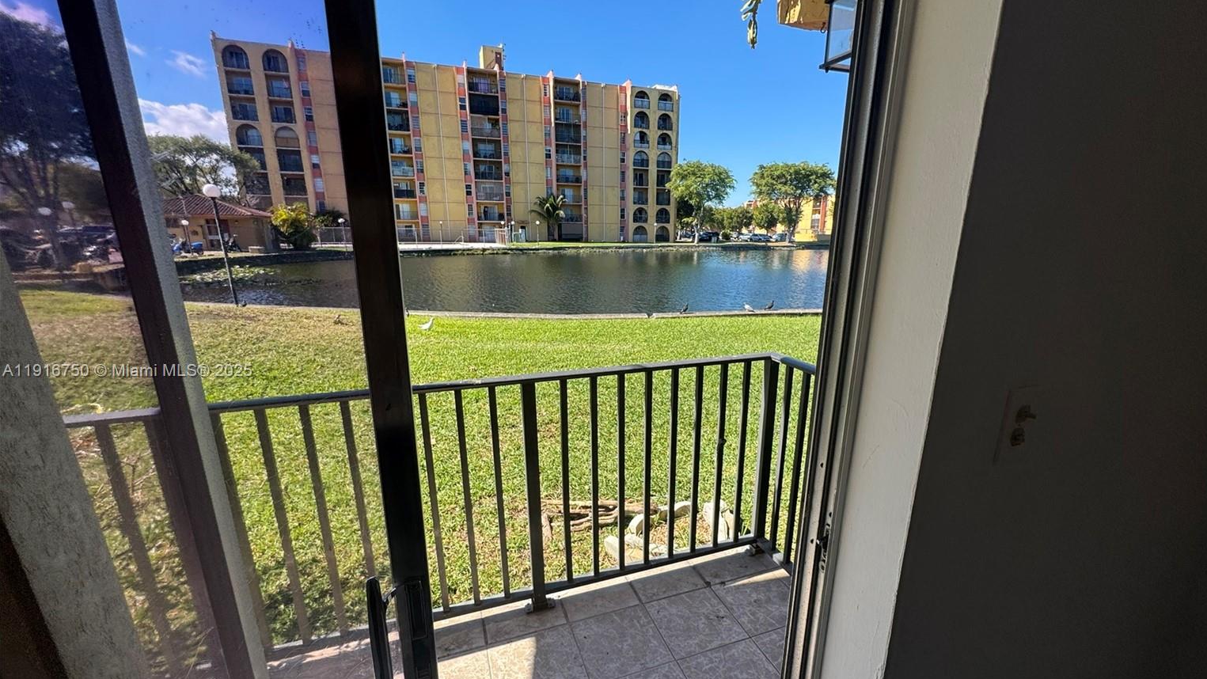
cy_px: 372
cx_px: 632
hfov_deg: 99.3
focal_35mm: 16
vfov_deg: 66.9
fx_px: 512
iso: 50
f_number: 2.2
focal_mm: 2.22
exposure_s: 1/910
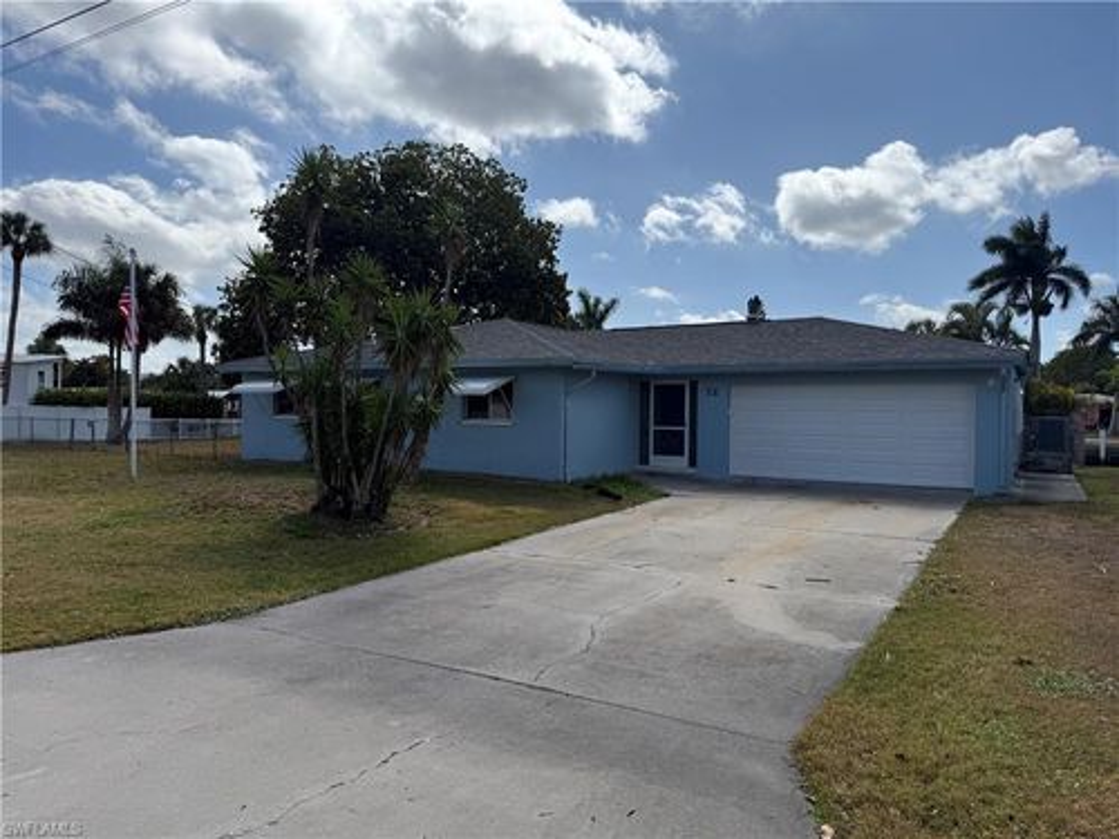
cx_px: 560
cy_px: 420
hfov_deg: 71.6
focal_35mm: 24
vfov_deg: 56.8
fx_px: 776
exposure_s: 1/10309
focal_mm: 6.76
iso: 100
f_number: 1.78
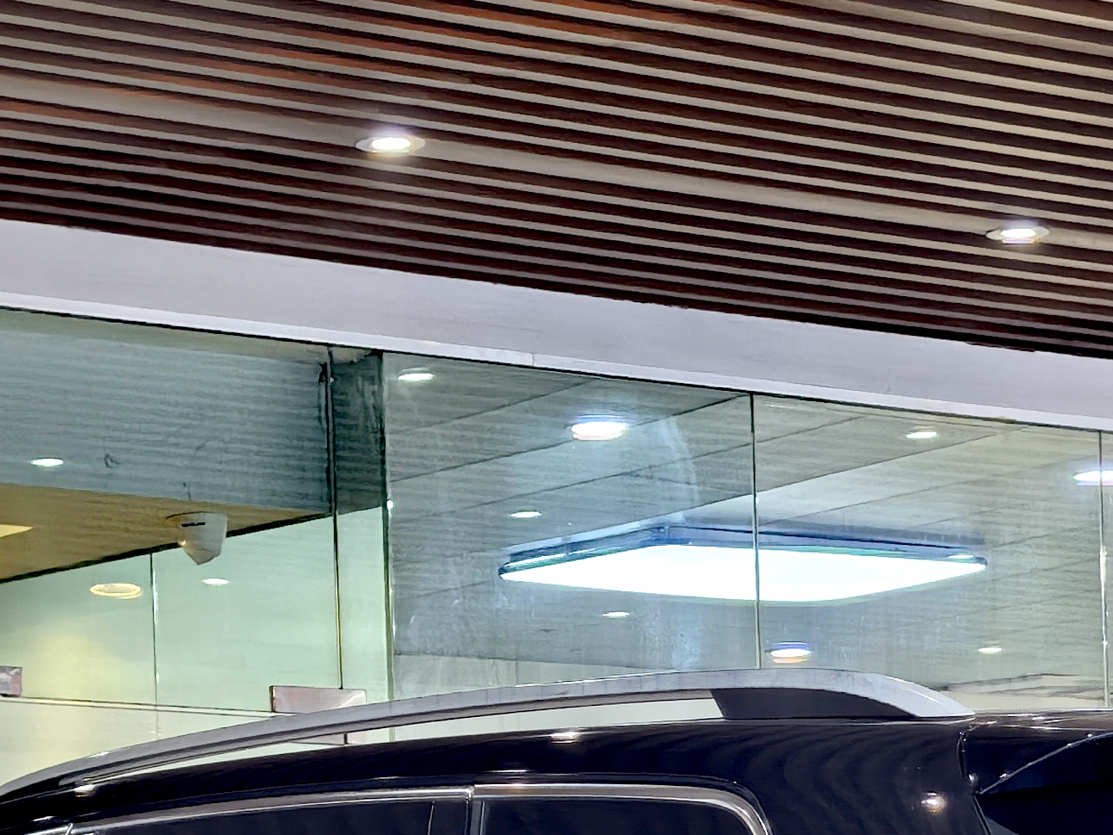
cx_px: 663
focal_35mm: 171
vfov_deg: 8.5
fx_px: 5499
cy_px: 1121
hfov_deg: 11.6
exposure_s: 1/335
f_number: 1.4
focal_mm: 6.98
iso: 160
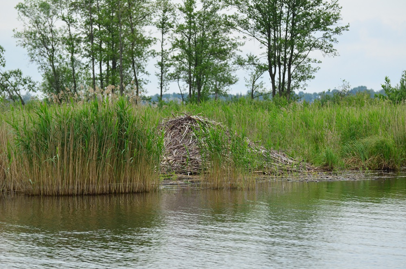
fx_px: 2110
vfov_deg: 7.3
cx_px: 203
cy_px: 134
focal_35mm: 188
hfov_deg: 11.0
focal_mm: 125
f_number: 4.8
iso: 640
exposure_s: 1/2500
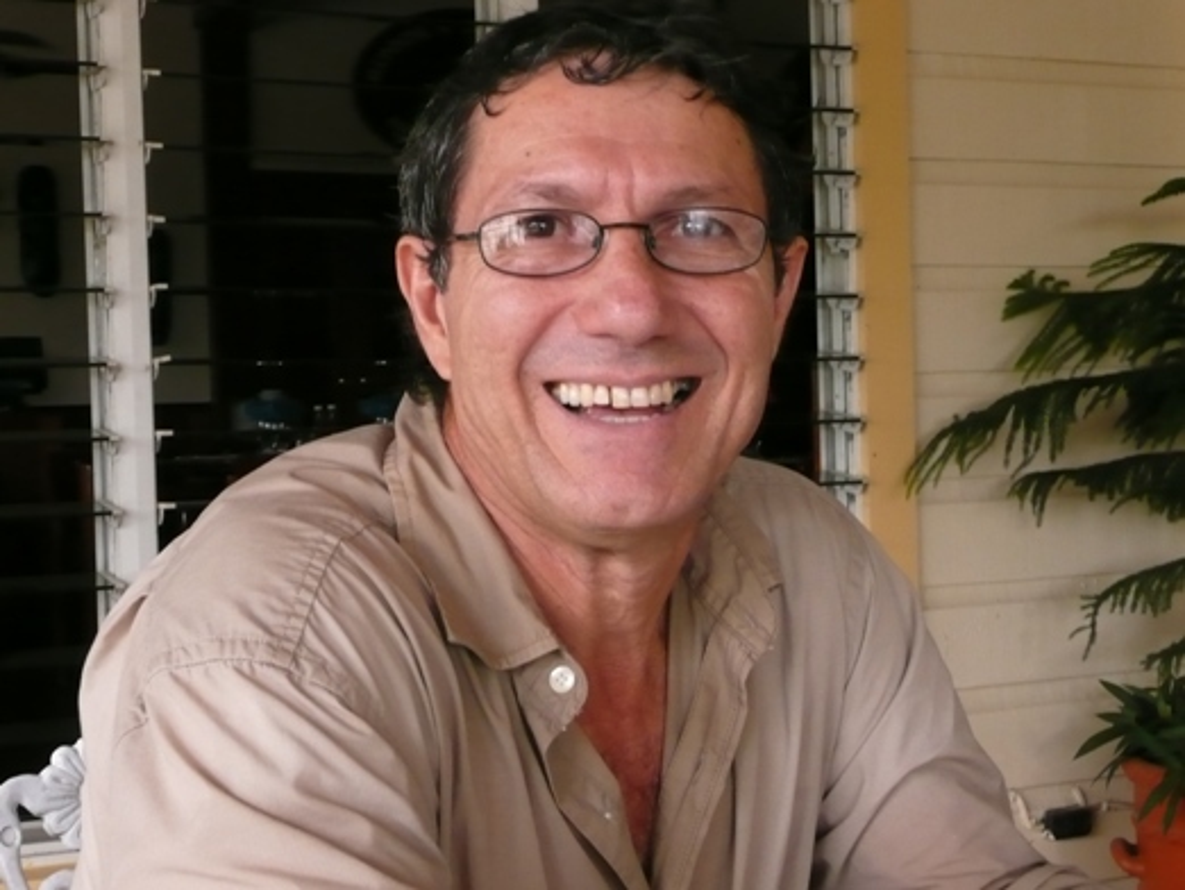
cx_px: 592
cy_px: 445
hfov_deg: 33.2
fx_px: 1986
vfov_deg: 25.3
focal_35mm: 58
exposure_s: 1/60
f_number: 4.4
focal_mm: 9.5
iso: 320
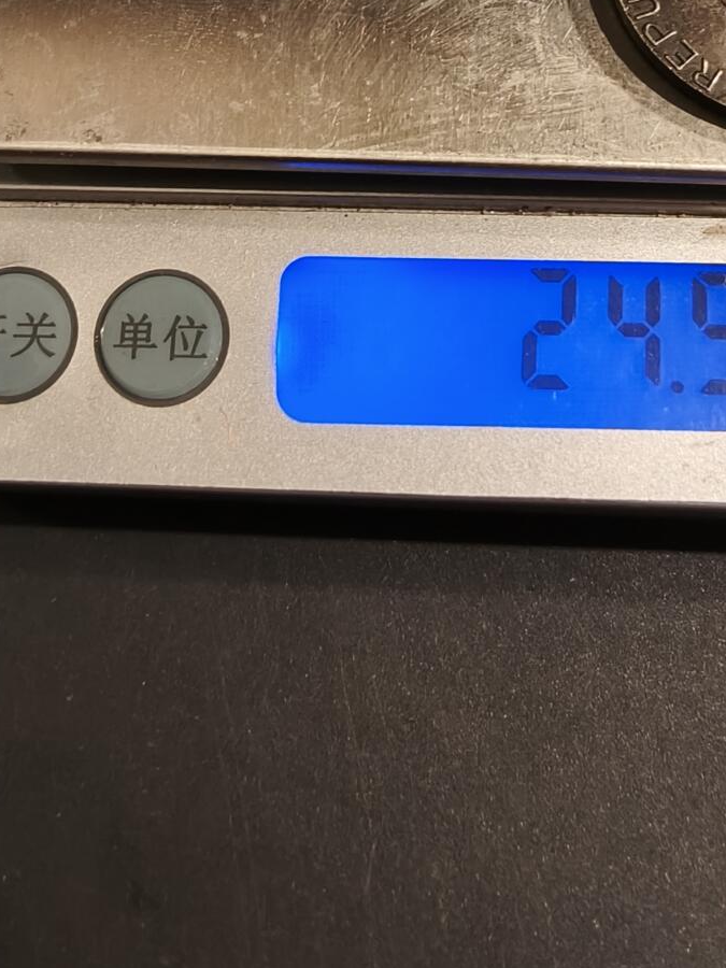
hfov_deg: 30.7
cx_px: 593
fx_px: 1286
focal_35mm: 46
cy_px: 262
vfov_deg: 40.3
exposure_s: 1/74.1
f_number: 2
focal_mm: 2.32
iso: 160
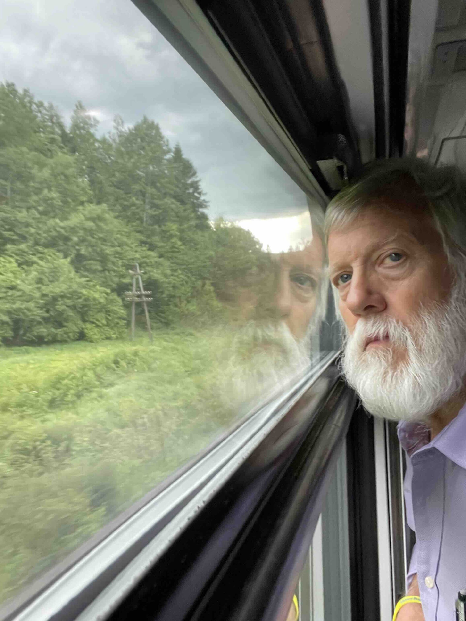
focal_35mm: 30
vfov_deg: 60.0
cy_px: 310
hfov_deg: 46.8
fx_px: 538
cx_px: 233
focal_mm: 2.71
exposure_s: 1/60
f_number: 2.2
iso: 160
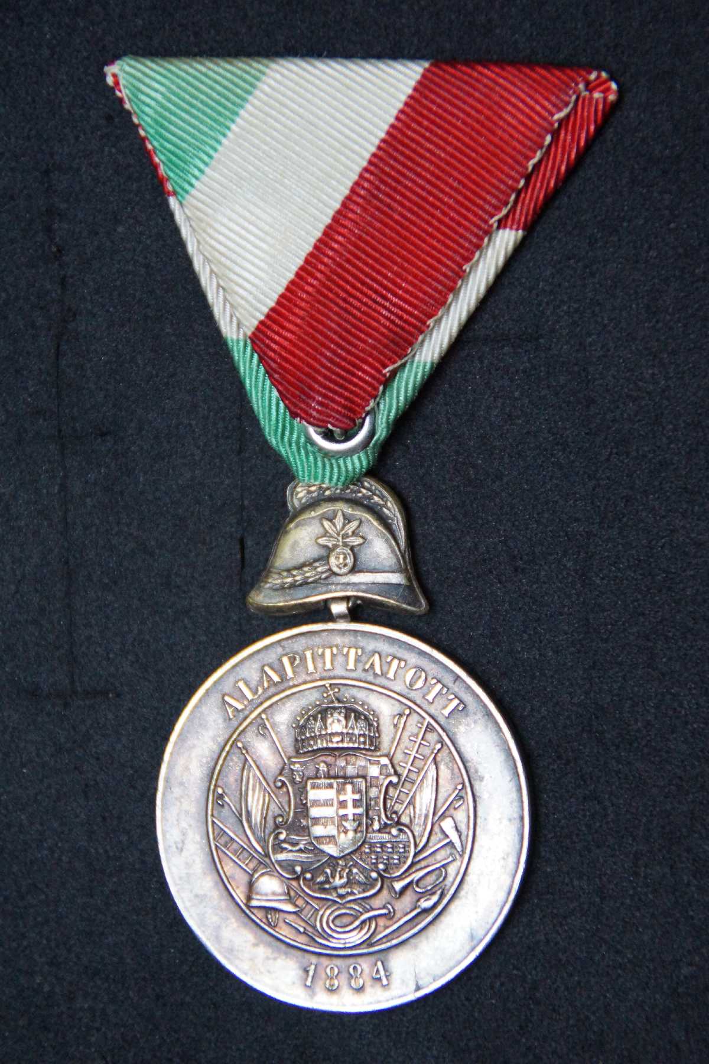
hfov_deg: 7.6
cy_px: 532
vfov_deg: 11.4
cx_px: 354
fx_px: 5317
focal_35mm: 180
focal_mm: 120
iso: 1600
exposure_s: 1/100
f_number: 5.6
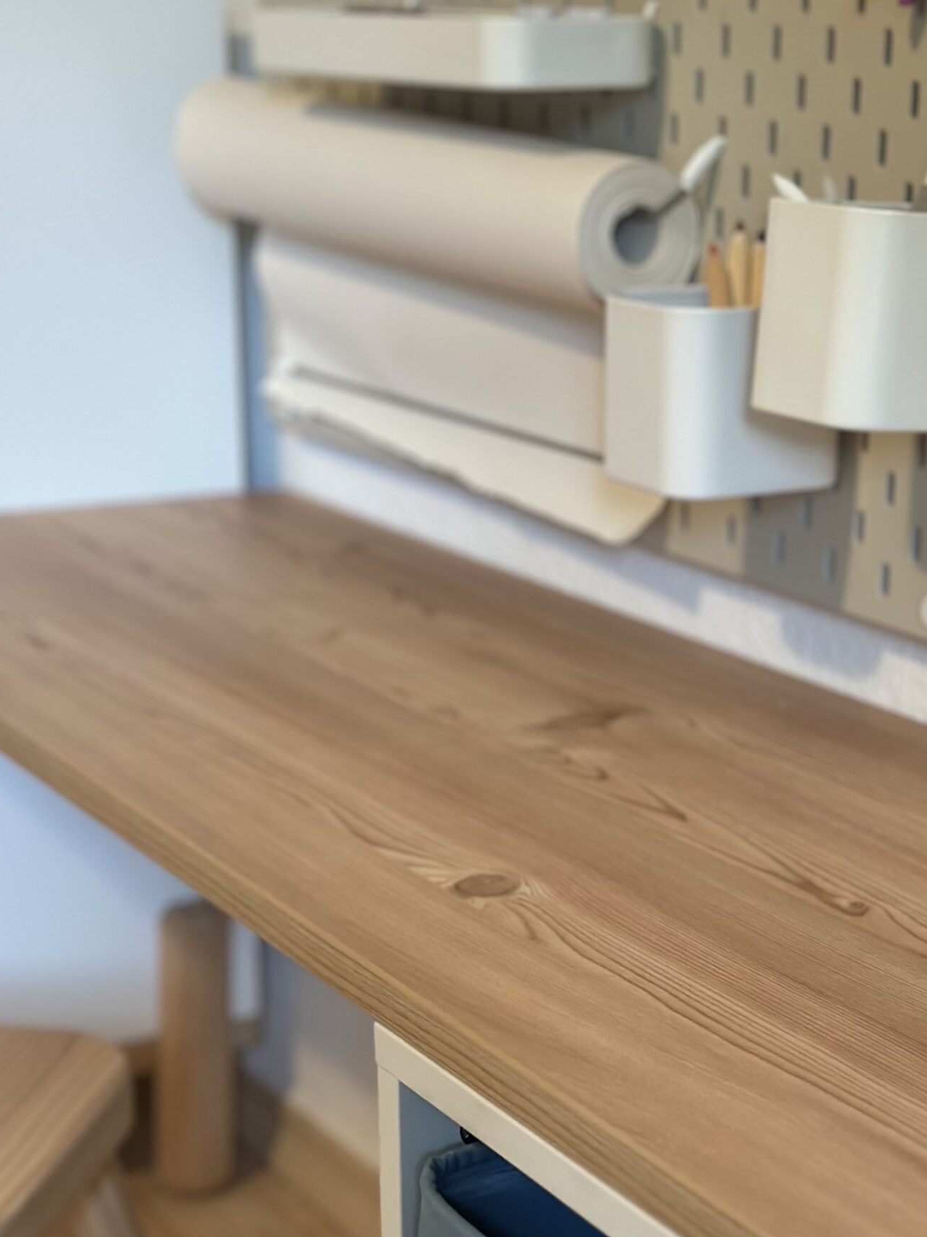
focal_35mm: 71
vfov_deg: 27.3
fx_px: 2535
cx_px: 621
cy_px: 753
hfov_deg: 20.6
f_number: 1.78
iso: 400
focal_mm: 6.86
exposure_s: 1/40
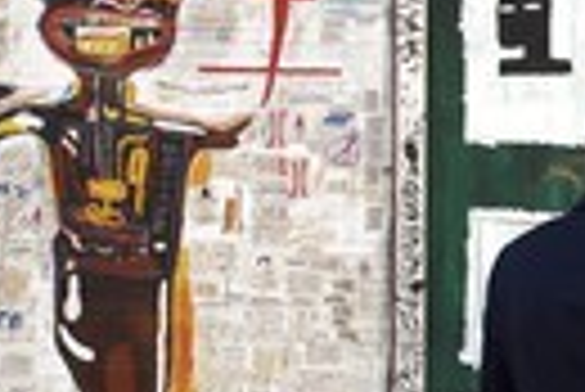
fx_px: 2099
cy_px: 397
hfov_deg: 15.4
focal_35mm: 129
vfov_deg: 10.6
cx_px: 657
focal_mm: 40
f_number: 5.6
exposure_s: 1/60
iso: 1600
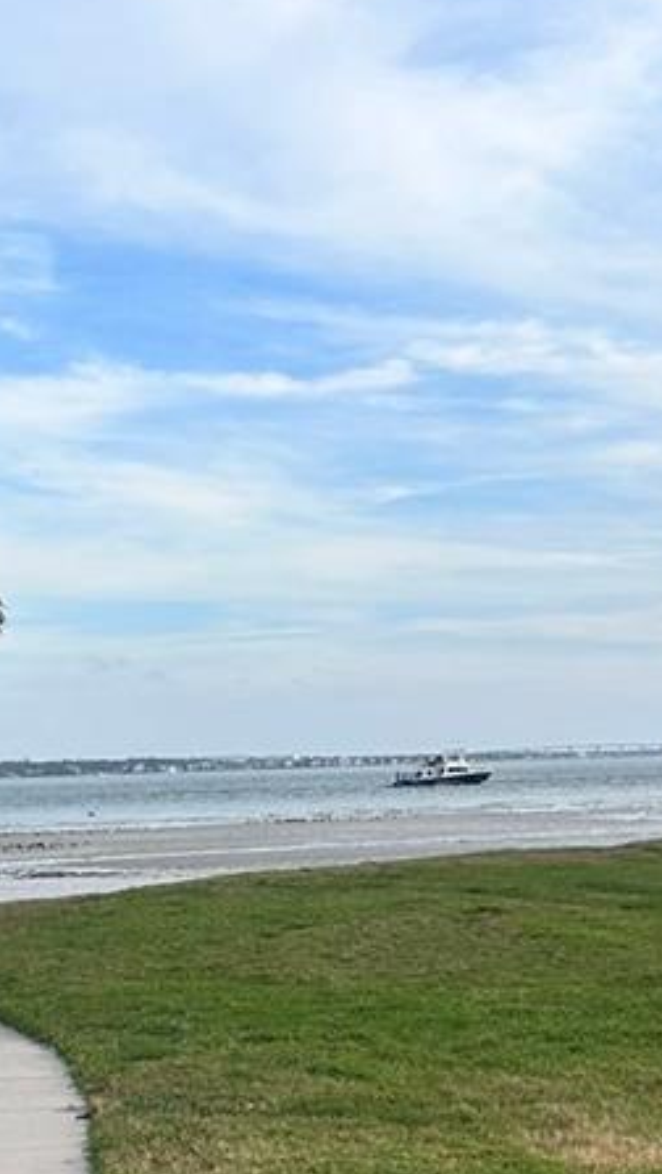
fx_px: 2368
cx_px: -18
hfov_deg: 15.6
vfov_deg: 27.7
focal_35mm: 76
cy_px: 780
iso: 50
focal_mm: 5.7
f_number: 1.5
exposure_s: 1/2915
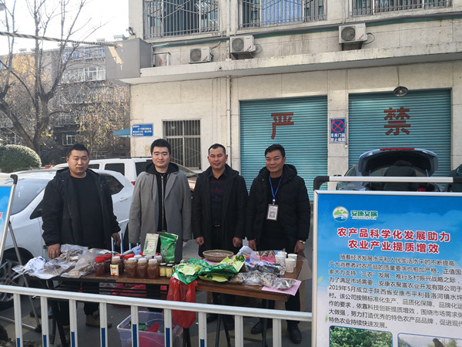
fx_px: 360
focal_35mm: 27
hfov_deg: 65.3
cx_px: 231
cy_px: 174
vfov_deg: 51.4
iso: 50
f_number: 1.6
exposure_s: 1/614
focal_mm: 3.95
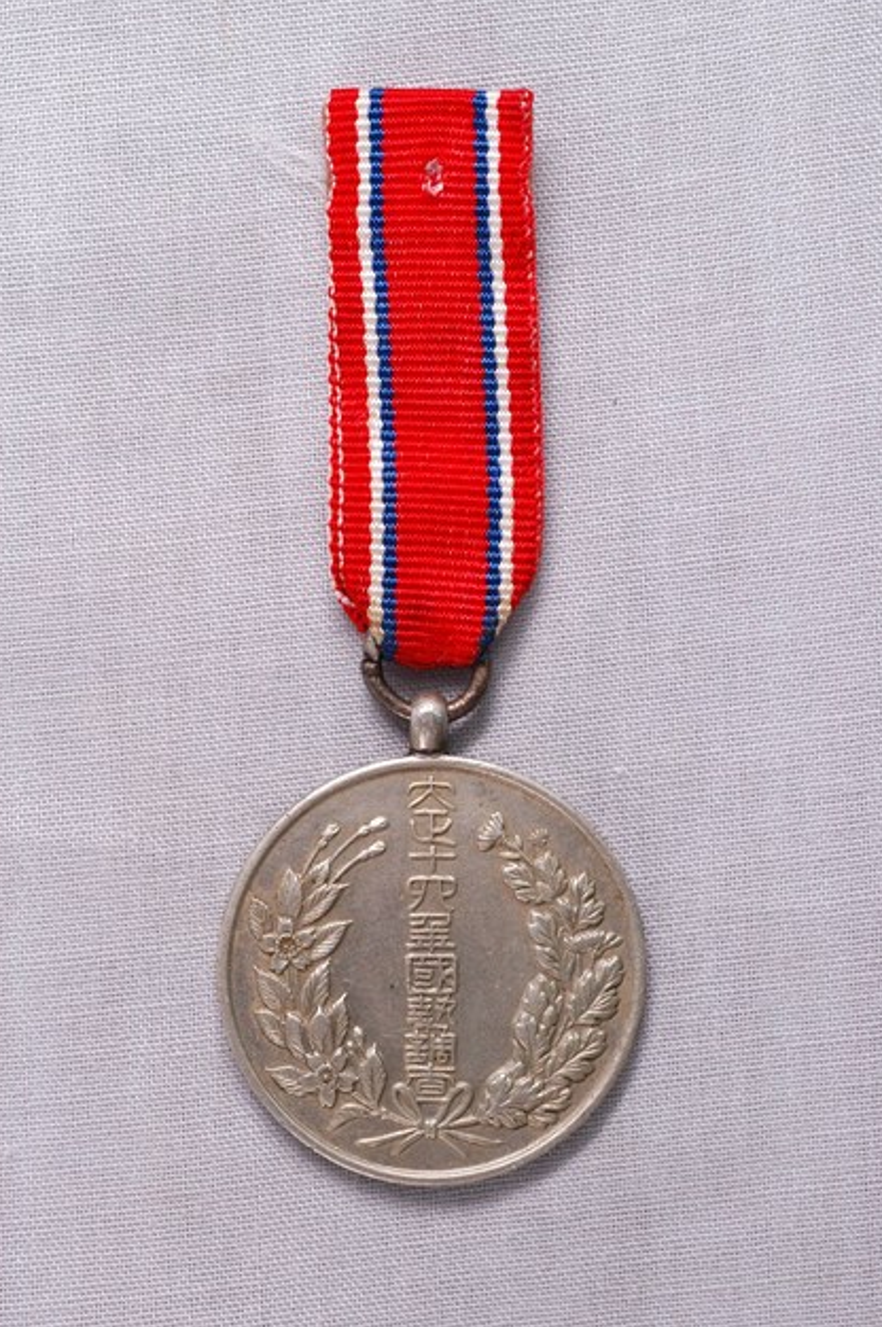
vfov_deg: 22.2
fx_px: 3388
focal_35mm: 92
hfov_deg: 14.8
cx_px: 444
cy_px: 666
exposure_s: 1/10
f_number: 10
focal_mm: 60
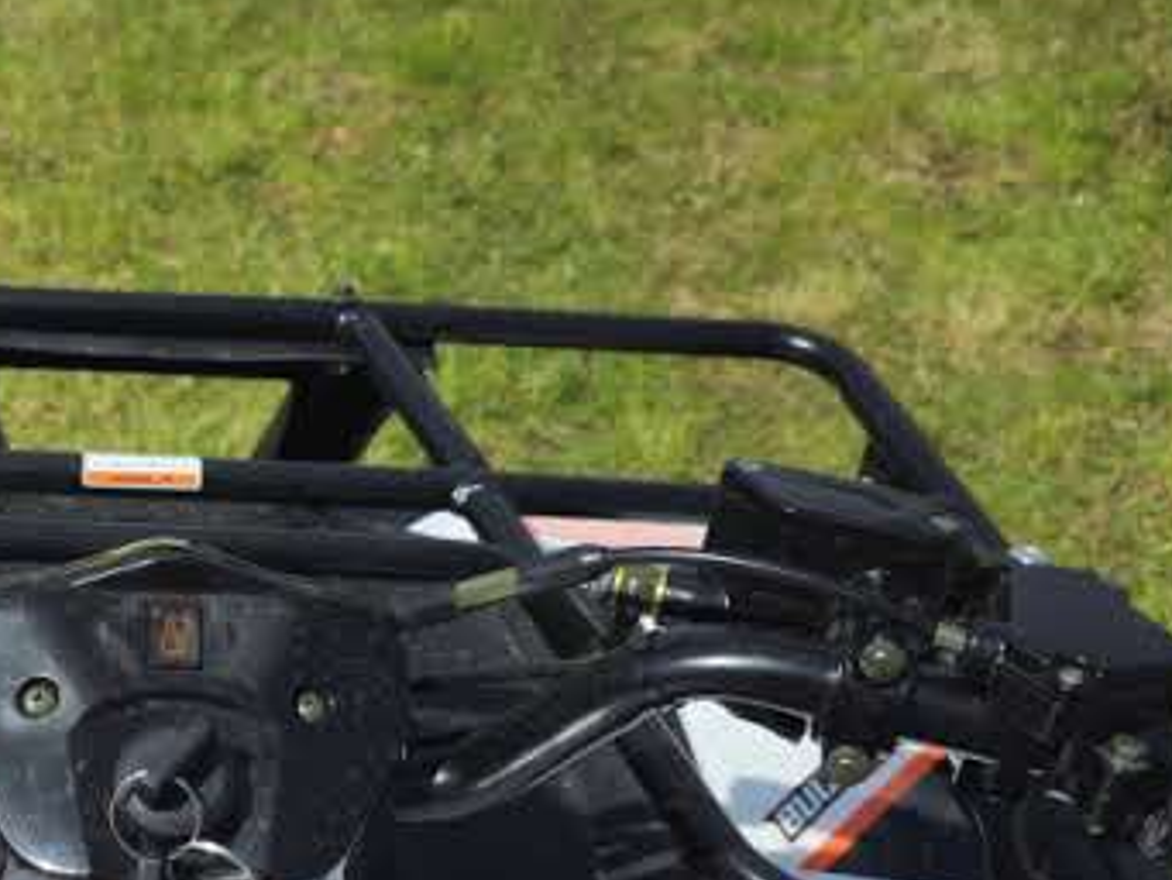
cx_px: 65
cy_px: 553
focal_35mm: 54
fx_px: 1829
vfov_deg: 27.0
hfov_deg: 33.2
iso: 10
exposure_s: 1/1170
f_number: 1.7
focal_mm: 6.3
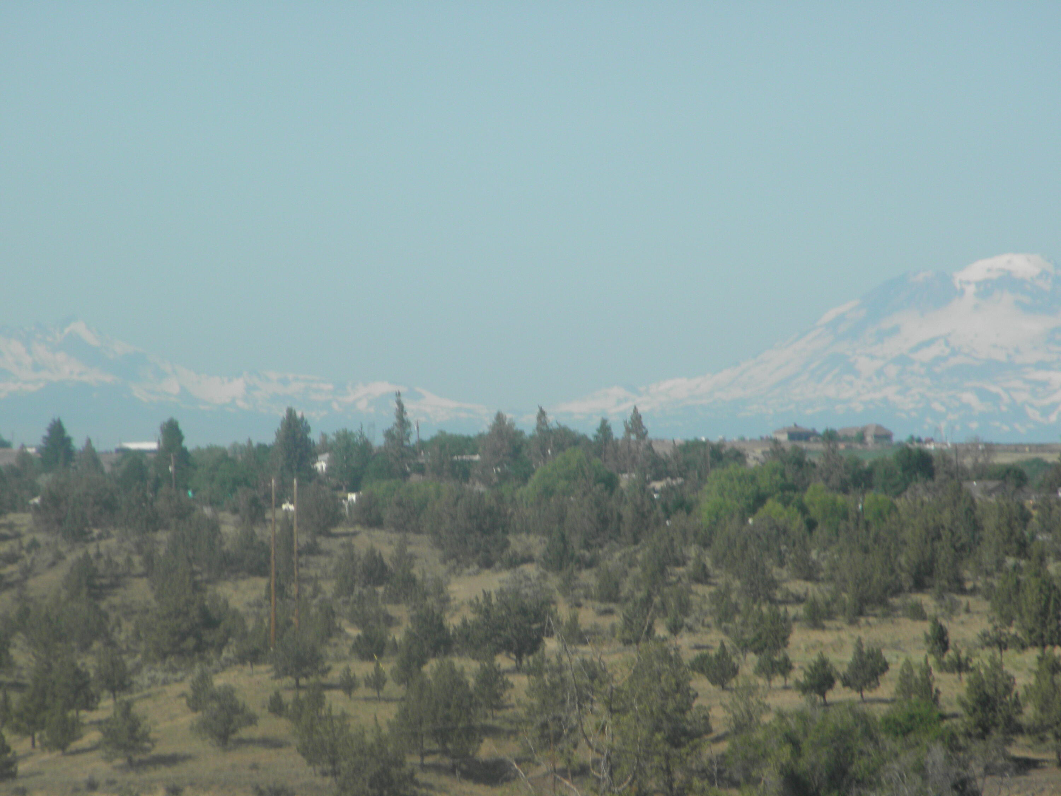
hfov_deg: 4.7
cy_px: 398
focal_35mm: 420
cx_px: 530
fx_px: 12873
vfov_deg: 3.5
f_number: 5.4
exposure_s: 1/500
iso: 100
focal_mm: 75
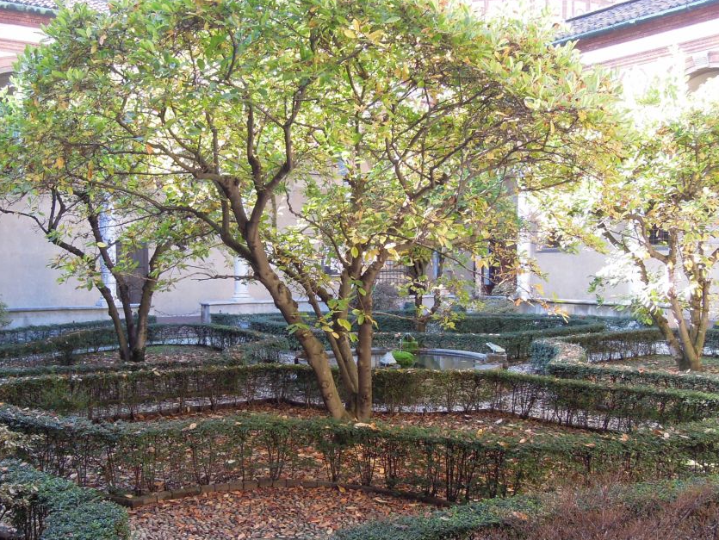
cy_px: 292
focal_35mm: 38
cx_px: 334
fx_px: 790
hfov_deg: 48.9
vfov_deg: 37.7
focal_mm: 5.5
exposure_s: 1/60
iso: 160
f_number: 3
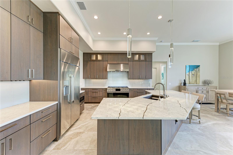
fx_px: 91
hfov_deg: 104.3
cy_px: 78
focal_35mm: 14
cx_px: 116
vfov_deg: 81.1
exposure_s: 1/6
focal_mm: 14
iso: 200
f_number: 9
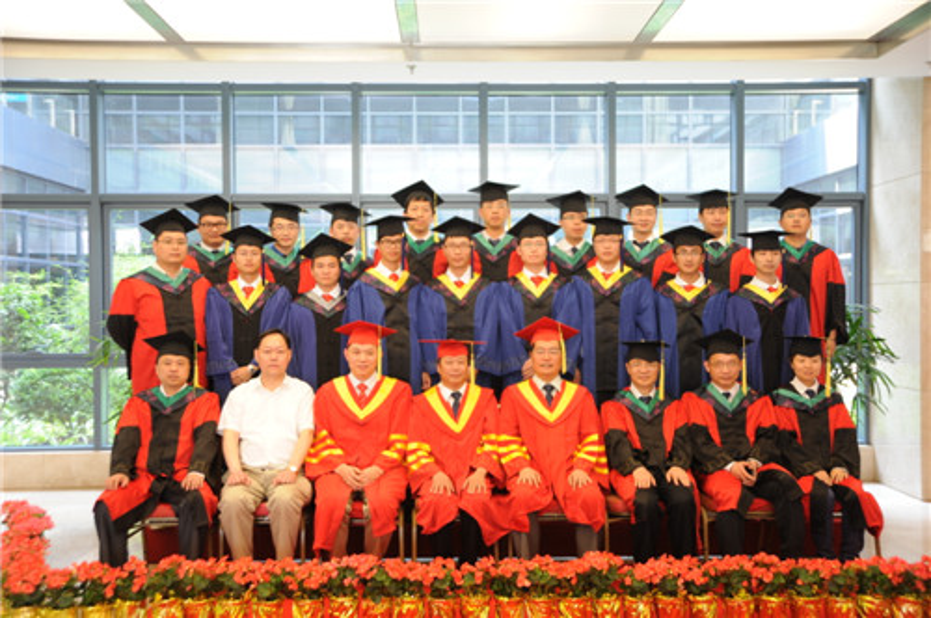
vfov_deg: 33.3
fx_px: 1033
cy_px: 309
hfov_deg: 48.5
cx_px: 466
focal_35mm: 40
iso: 360
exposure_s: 1/30
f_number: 3.3
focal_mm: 40
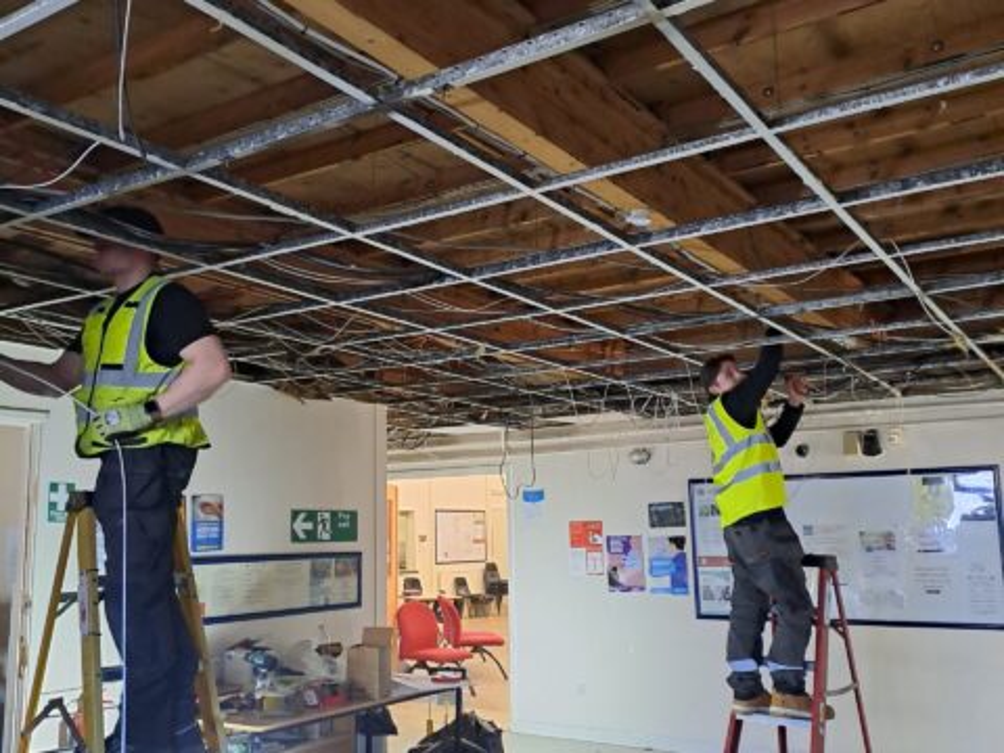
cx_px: 502
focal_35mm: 25
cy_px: 376
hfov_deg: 69.4
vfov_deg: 54.9
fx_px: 725
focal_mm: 4.65
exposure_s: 1/50
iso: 320
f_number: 1.8
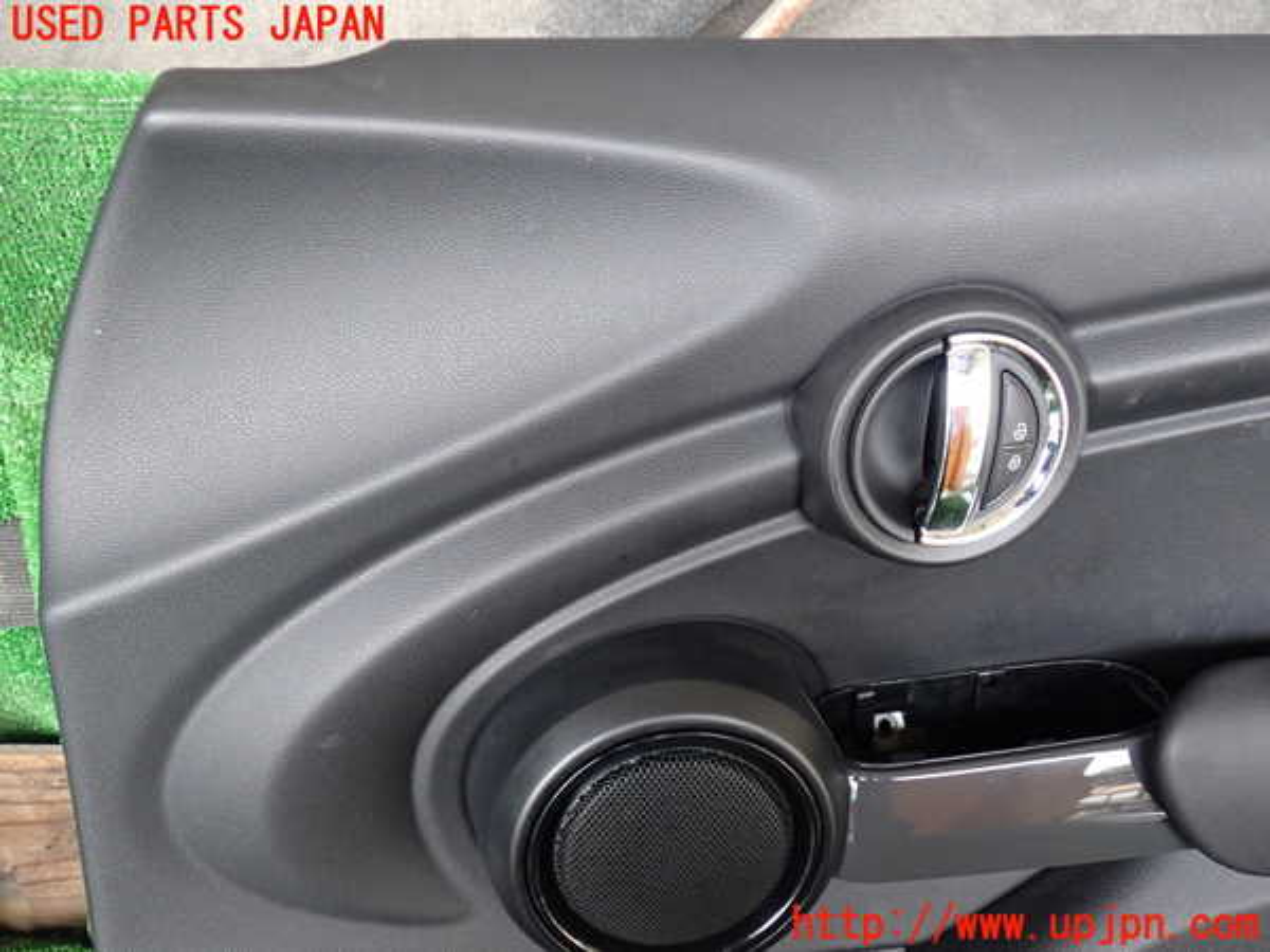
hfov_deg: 60.0
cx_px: 635
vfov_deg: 46.8
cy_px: 476
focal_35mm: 30
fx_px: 1101
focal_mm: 5.4
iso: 400
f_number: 2.3
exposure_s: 1/30
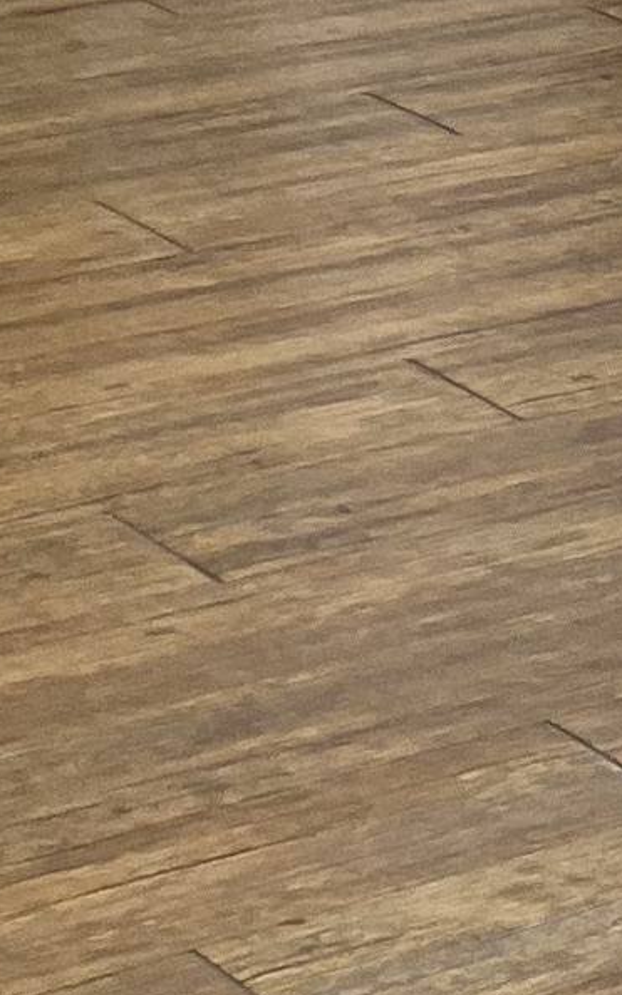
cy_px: -563
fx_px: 5074
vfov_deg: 10.7
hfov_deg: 5.8
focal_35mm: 187
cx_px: 2656
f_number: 1.6
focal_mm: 5.1
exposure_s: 1/120
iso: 80
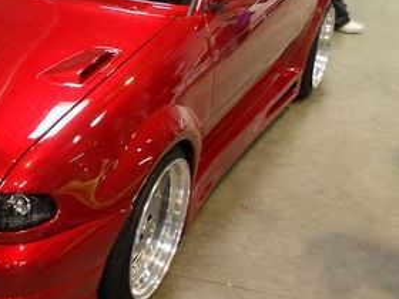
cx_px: -19
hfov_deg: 28.1
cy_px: 152
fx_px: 738
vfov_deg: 22.9
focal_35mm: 64
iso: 200
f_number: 2.8
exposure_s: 1/8
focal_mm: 6
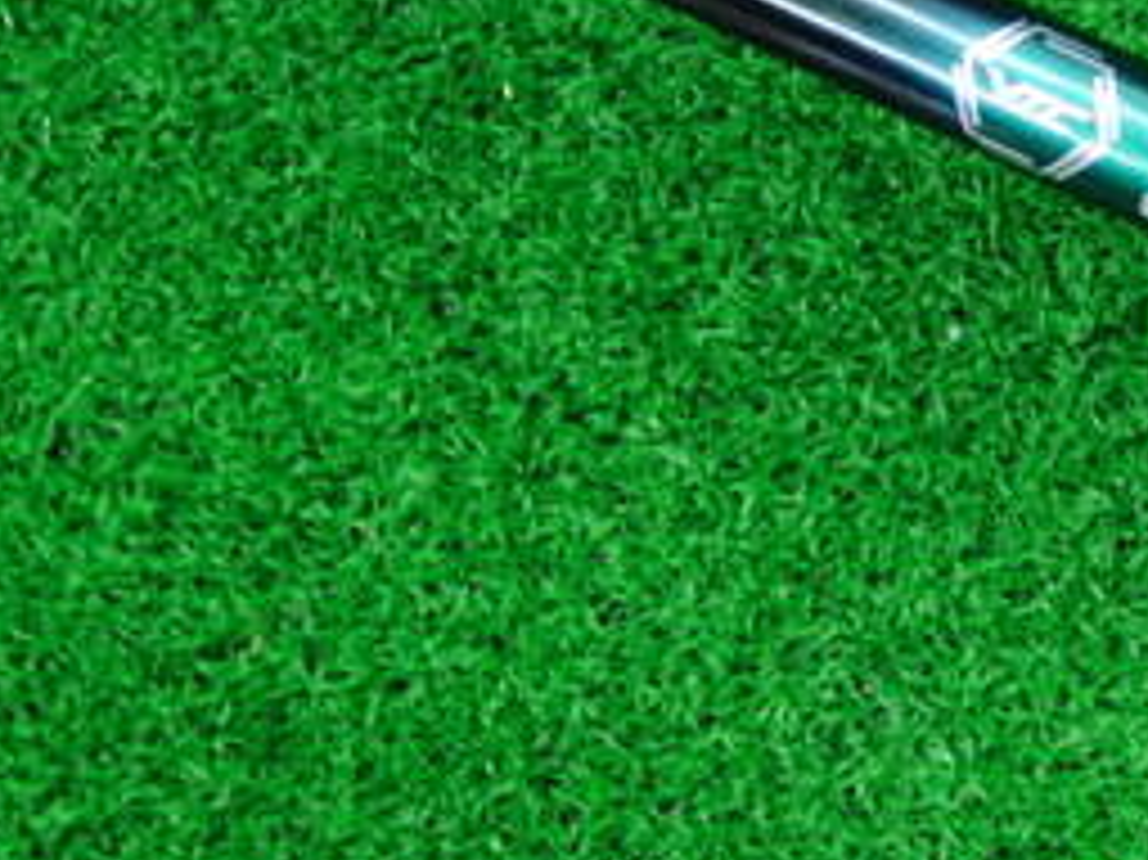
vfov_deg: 15.7
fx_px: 3083
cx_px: 986
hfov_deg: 20.7
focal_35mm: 93
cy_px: 95
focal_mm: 6.42
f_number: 3.6
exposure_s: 1/25
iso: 400
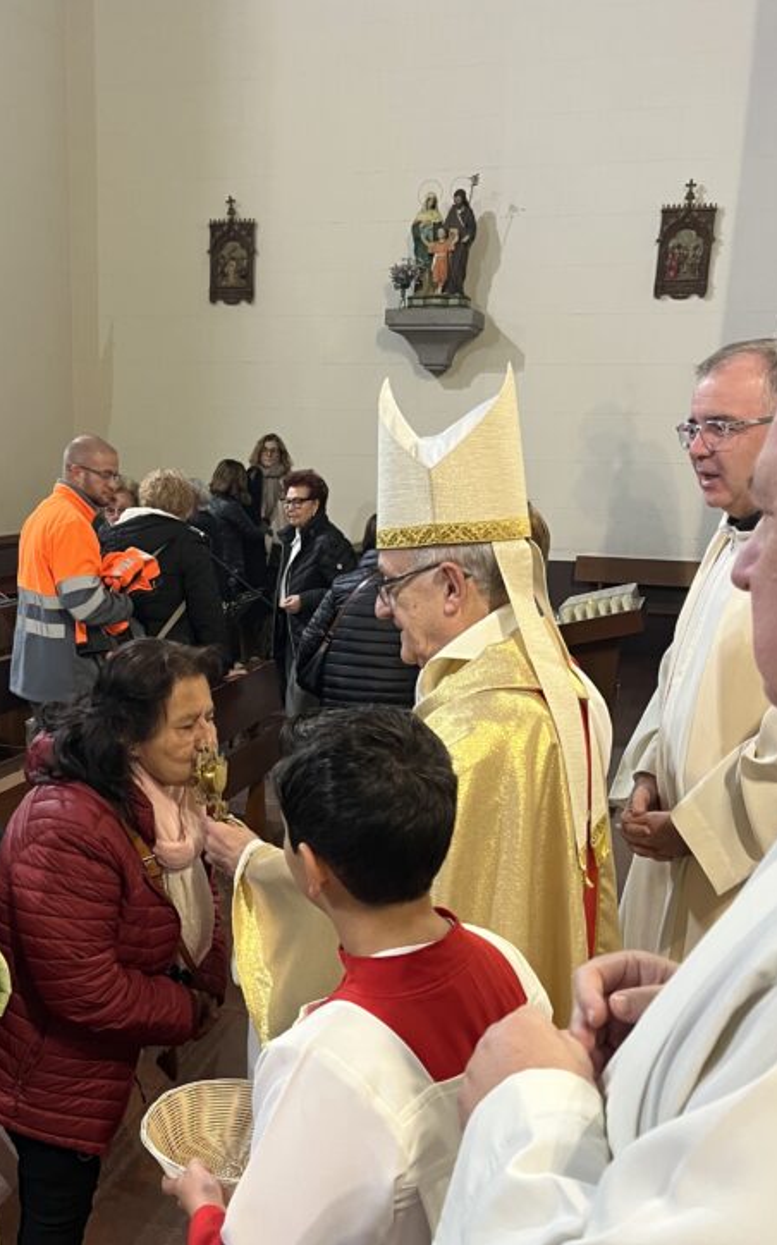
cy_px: 810
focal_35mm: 39
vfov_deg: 49.7
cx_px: 265
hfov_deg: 32.5
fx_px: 1322
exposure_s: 1/50
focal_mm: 5.1
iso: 200
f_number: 1.6
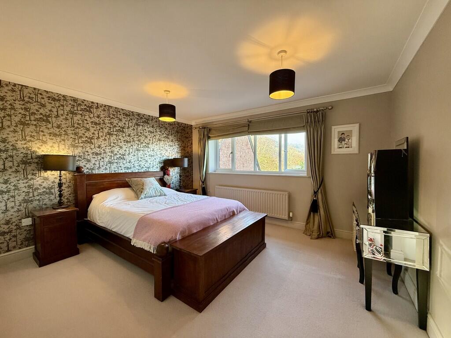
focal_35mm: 14
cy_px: 169
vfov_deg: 85.7
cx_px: 226
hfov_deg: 102.1
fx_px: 182
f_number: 2.2
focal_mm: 2.22
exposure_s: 1/100
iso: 160
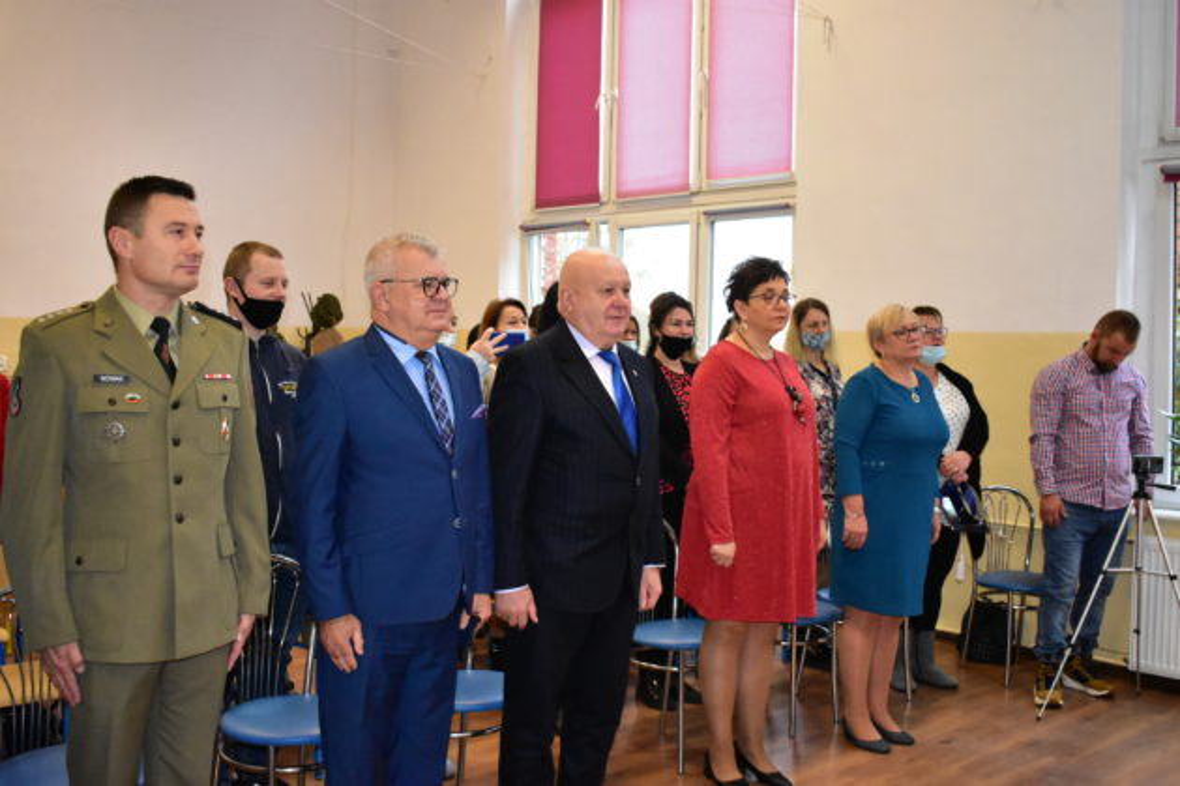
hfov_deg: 51.3
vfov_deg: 35.5
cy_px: 393
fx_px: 1229
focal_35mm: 38
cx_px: 590
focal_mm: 25
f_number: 4
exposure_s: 1/200
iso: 6400
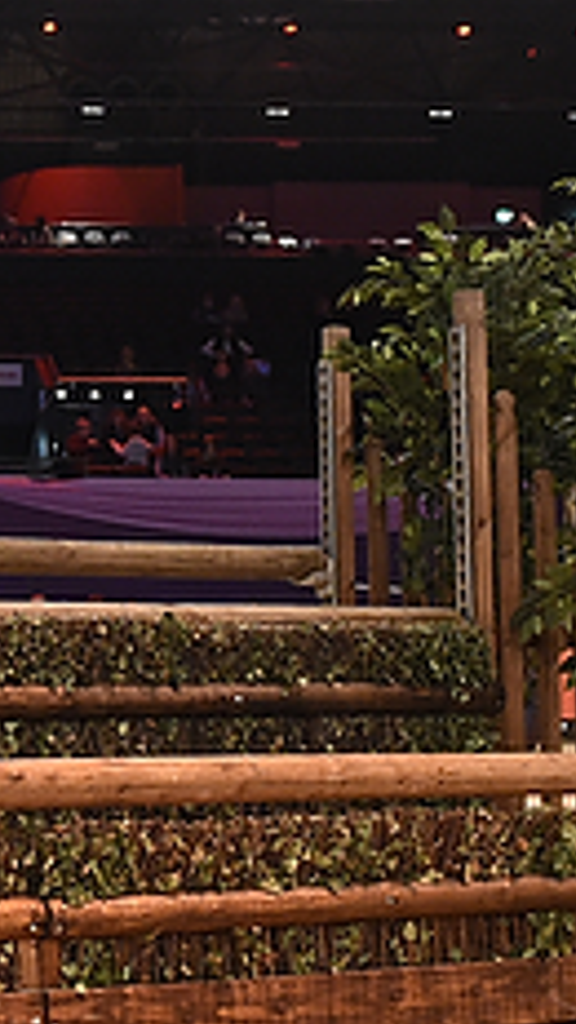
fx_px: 2144
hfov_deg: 14.4
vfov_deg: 26.8
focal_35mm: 79
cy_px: 488
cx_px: -253
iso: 6400
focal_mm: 29
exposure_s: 1/250
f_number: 4
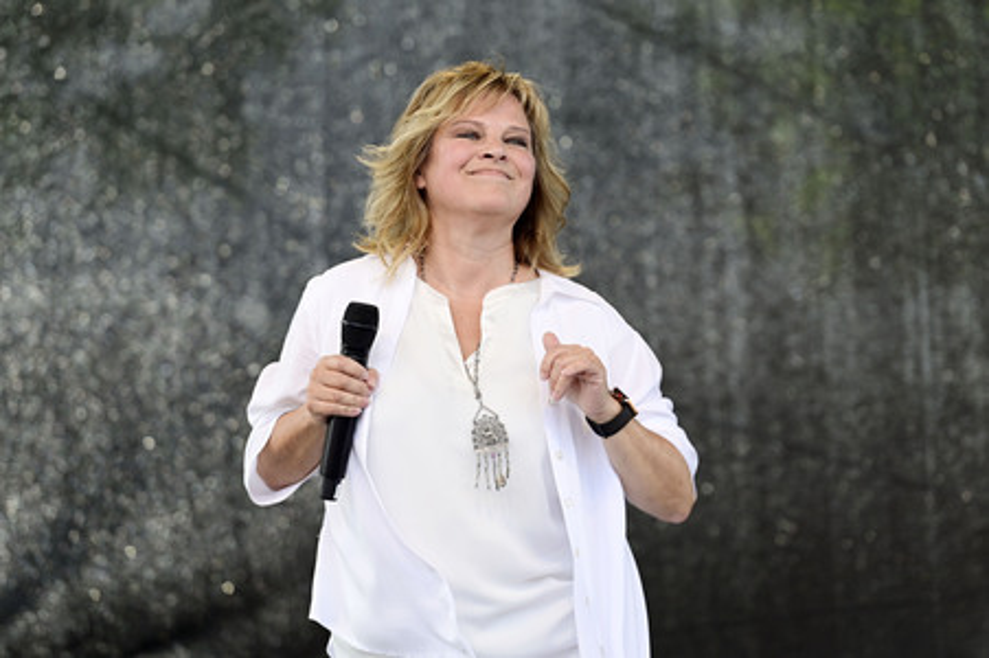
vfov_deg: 7.2
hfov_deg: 10.8
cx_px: 494
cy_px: 329
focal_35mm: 190
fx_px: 5216
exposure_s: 1/320
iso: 100
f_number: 3.2
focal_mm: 190
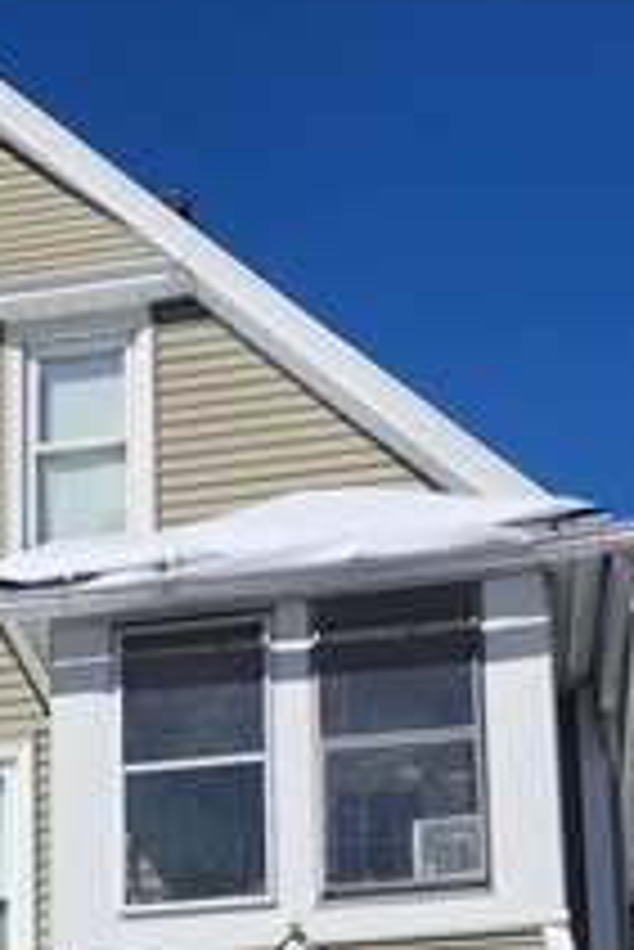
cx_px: -54
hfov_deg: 15.3
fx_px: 2294
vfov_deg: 21.9
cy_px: 1085
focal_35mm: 87
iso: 12
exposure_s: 1/2371
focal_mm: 6.4
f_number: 1.8
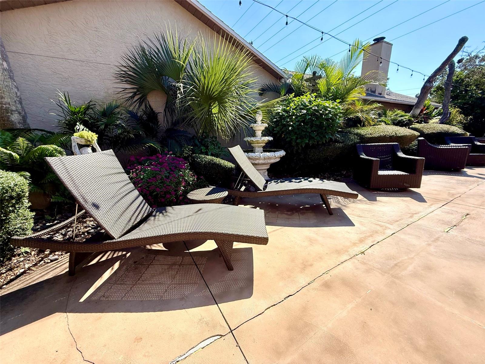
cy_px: 182
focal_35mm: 14
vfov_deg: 85.7
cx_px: 242
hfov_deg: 102.1
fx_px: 196
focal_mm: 2.22
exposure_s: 1/970
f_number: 2.2
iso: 50
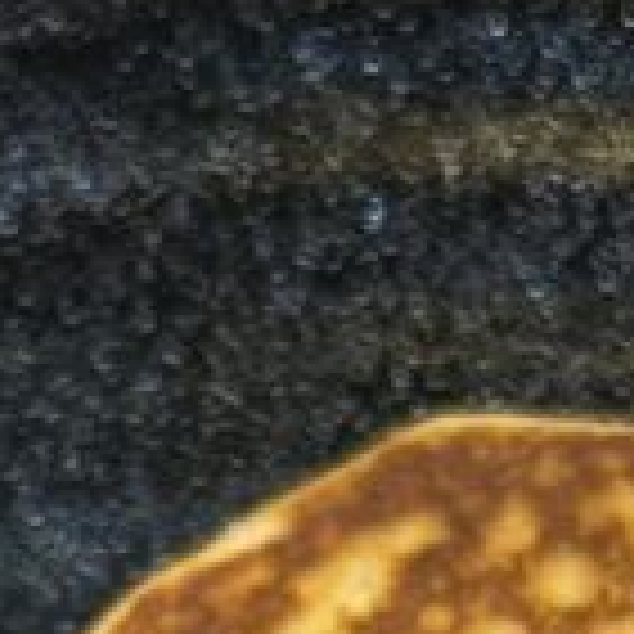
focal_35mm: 295
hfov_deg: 5.9
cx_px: 699
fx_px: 6113
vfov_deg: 5.7
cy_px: 1610
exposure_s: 1/60
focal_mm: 6.76
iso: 200
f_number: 1.78
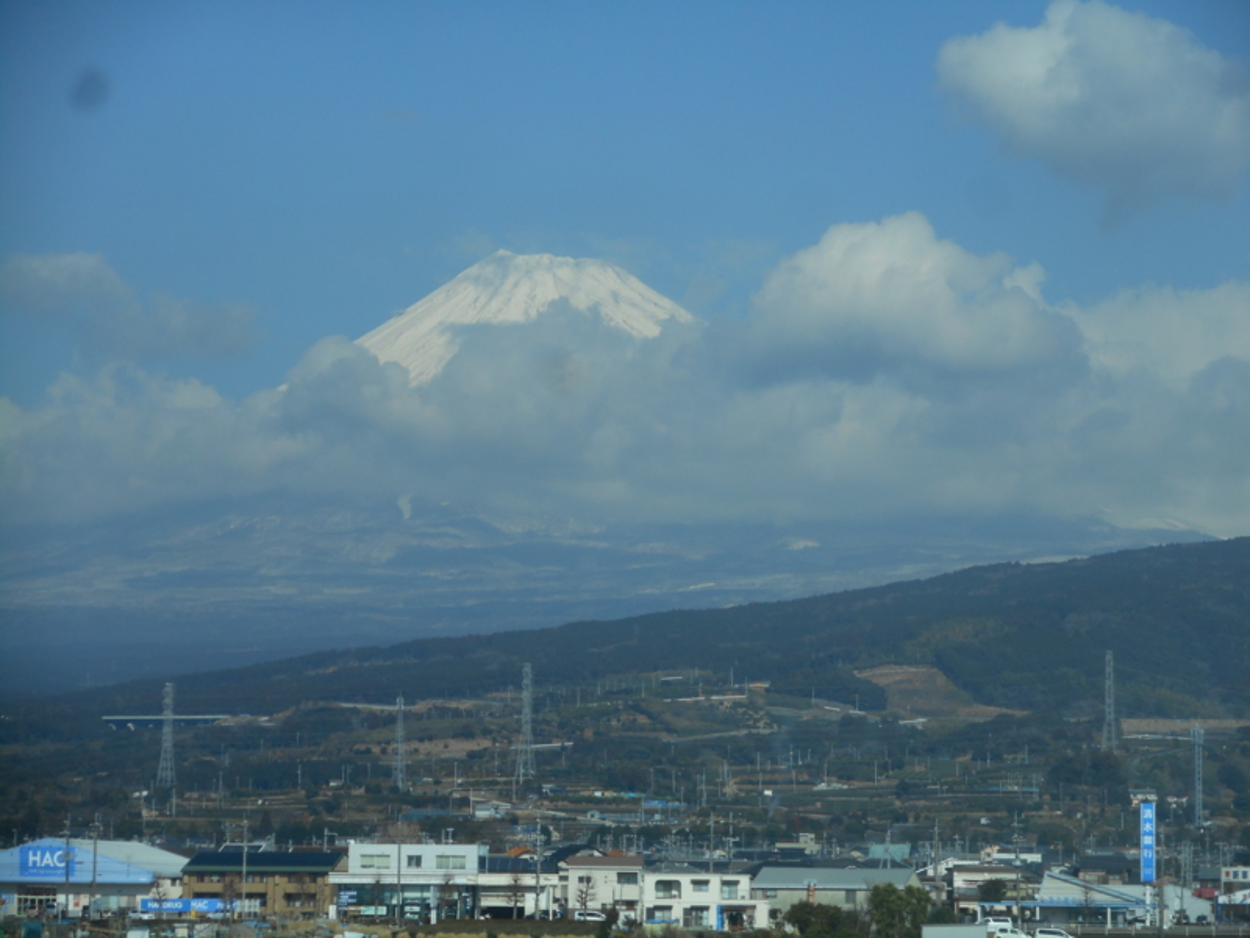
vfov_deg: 12.7
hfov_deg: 16.8
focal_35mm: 117
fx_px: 4225
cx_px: 625
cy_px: 469
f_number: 5.9
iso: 80
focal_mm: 20.9
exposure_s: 1/500
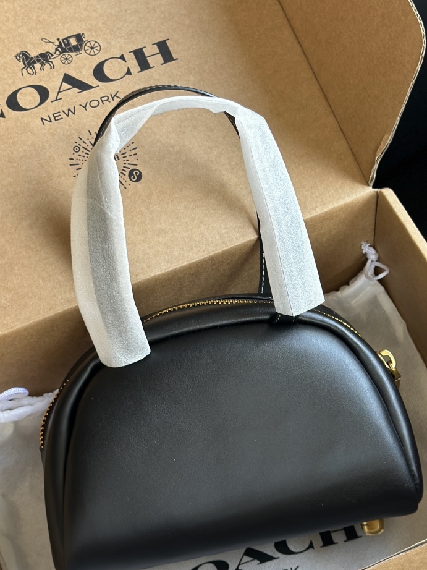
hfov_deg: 19.6
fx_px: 1234
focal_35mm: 75
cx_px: 248
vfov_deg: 26.0
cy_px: 274
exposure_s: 1/144
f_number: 1.78
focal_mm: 6.86
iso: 80
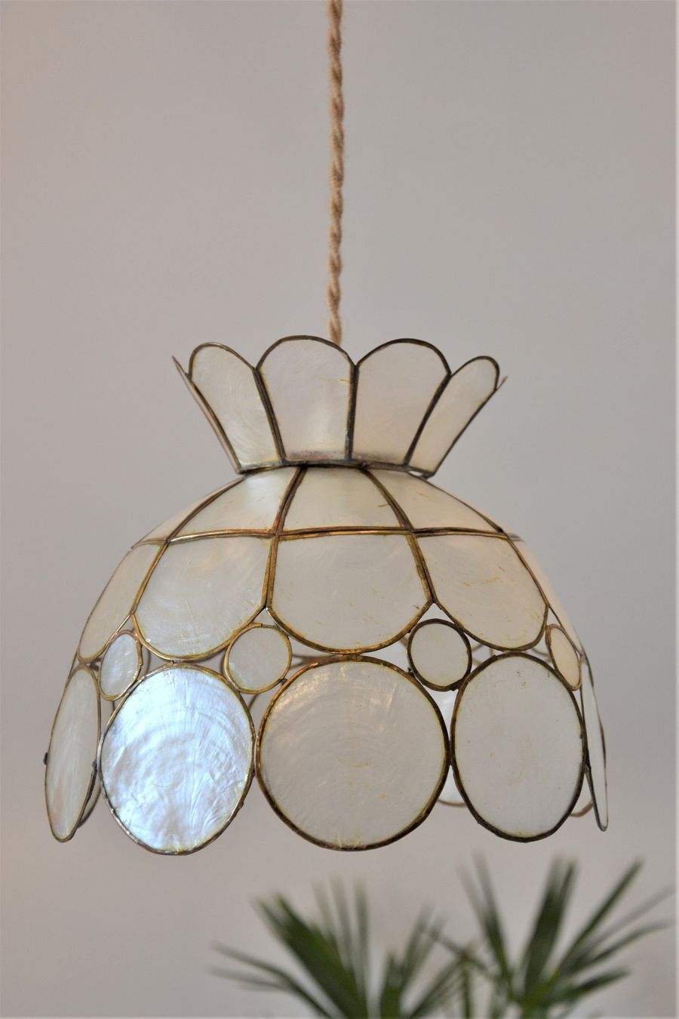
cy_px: 510
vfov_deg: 33.4
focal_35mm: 60
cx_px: 340
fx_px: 1697
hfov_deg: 22.6
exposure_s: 1/60
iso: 400
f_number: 4.5
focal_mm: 40
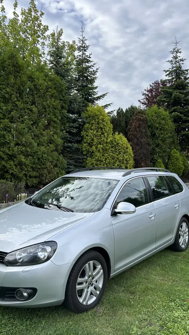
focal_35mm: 29
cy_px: 165
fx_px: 258
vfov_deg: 66.1
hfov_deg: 39.9
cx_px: 71
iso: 50
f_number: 1.5
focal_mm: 5.7
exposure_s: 1/1431
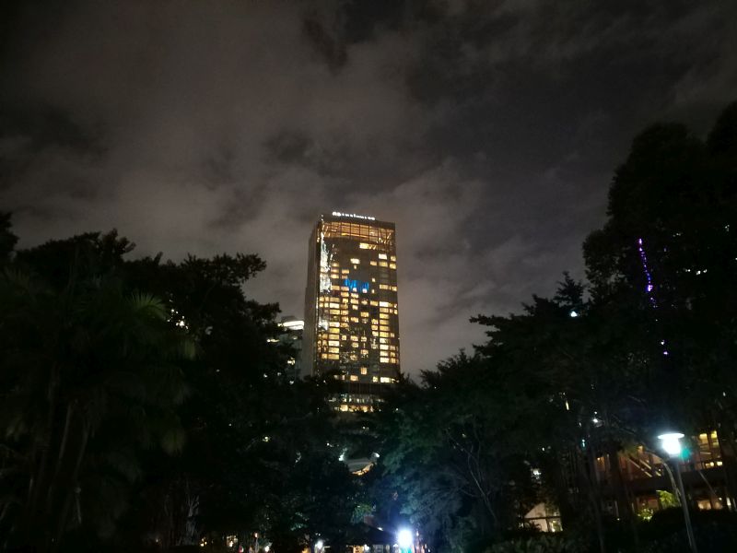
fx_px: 575
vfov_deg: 51.4
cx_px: 368
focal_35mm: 27
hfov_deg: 65.3
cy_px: 276
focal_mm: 3.93
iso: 1250
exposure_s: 1/10
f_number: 1.7
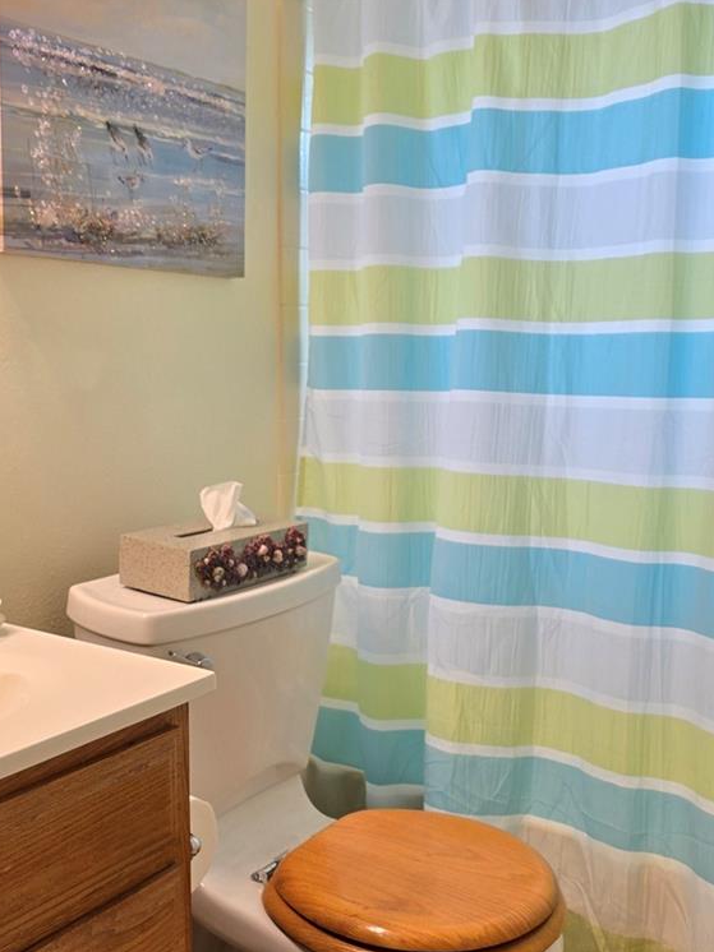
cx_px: 370
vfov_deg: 50.2
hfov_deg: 38.6
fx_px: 1018
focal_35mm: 37
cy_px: 475
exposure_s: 1/120
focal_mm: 6.3
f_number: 1.7
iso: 80
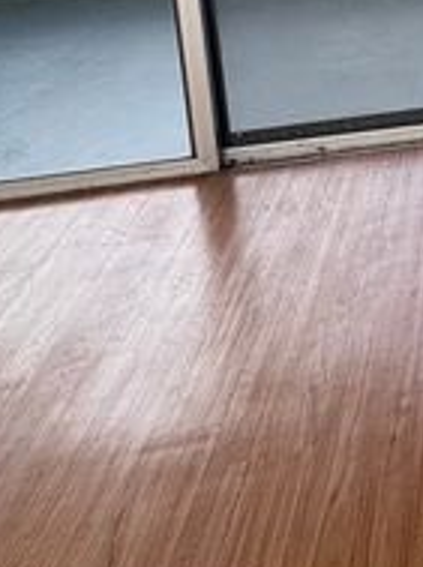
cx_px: 732
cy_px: -166
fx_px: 752
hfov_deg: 21.9
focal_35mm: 46
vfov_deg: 31.8
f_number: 1.8
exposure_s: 1/99
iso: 64
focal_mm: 1.57
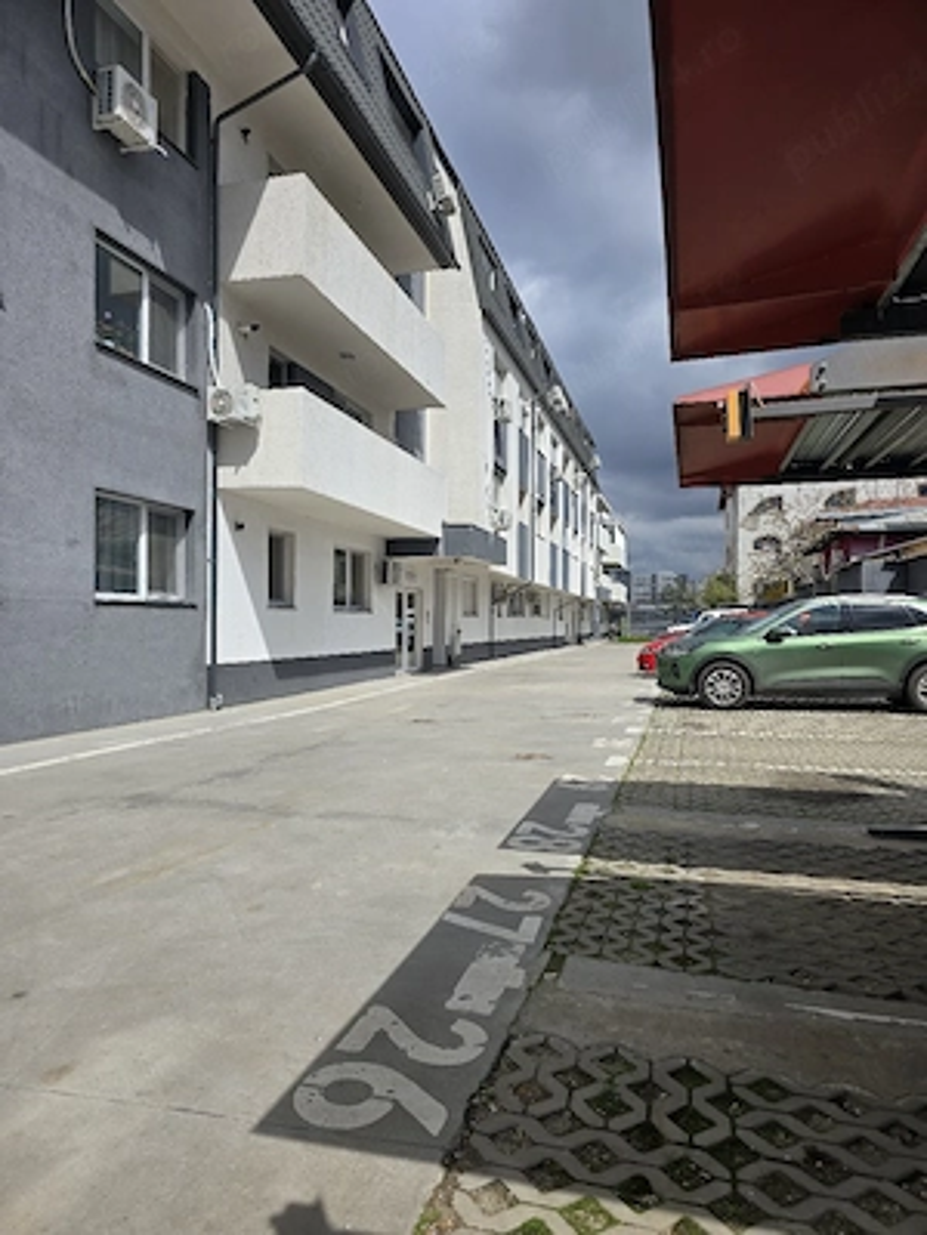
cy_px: 618
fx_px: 821
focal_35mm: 23
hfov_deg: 58.9
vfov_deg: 73.9
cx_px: 464
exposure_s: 1/1429
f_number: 1.7
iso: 12
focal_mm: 6.3
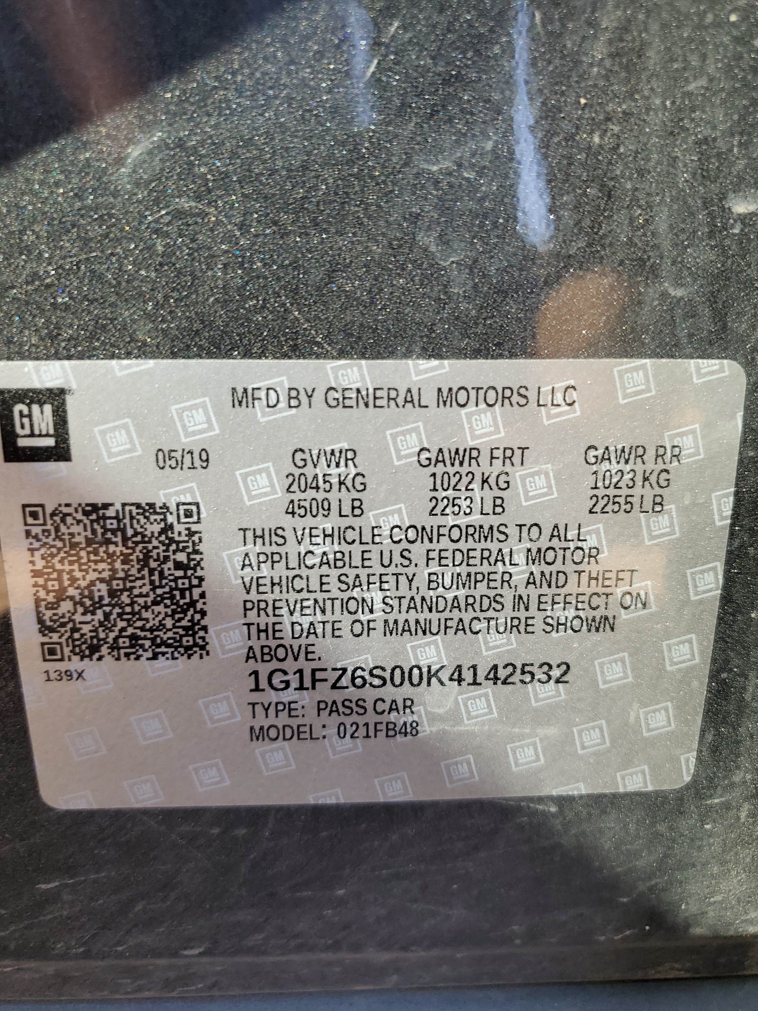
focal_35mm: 26
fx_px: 759
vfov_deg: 67.3
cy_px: 506
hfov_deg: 53.1
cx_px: 379
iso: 50
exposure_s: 1/141
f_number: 1.5
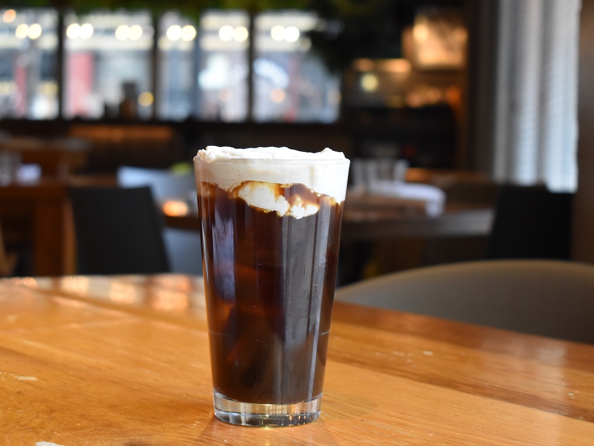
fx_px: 1287
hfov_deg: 26.0
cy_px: 222
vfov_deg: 19.6
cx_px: 292
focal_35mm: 75
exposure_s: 1/60
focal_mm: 46
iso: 1400
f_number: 5.3
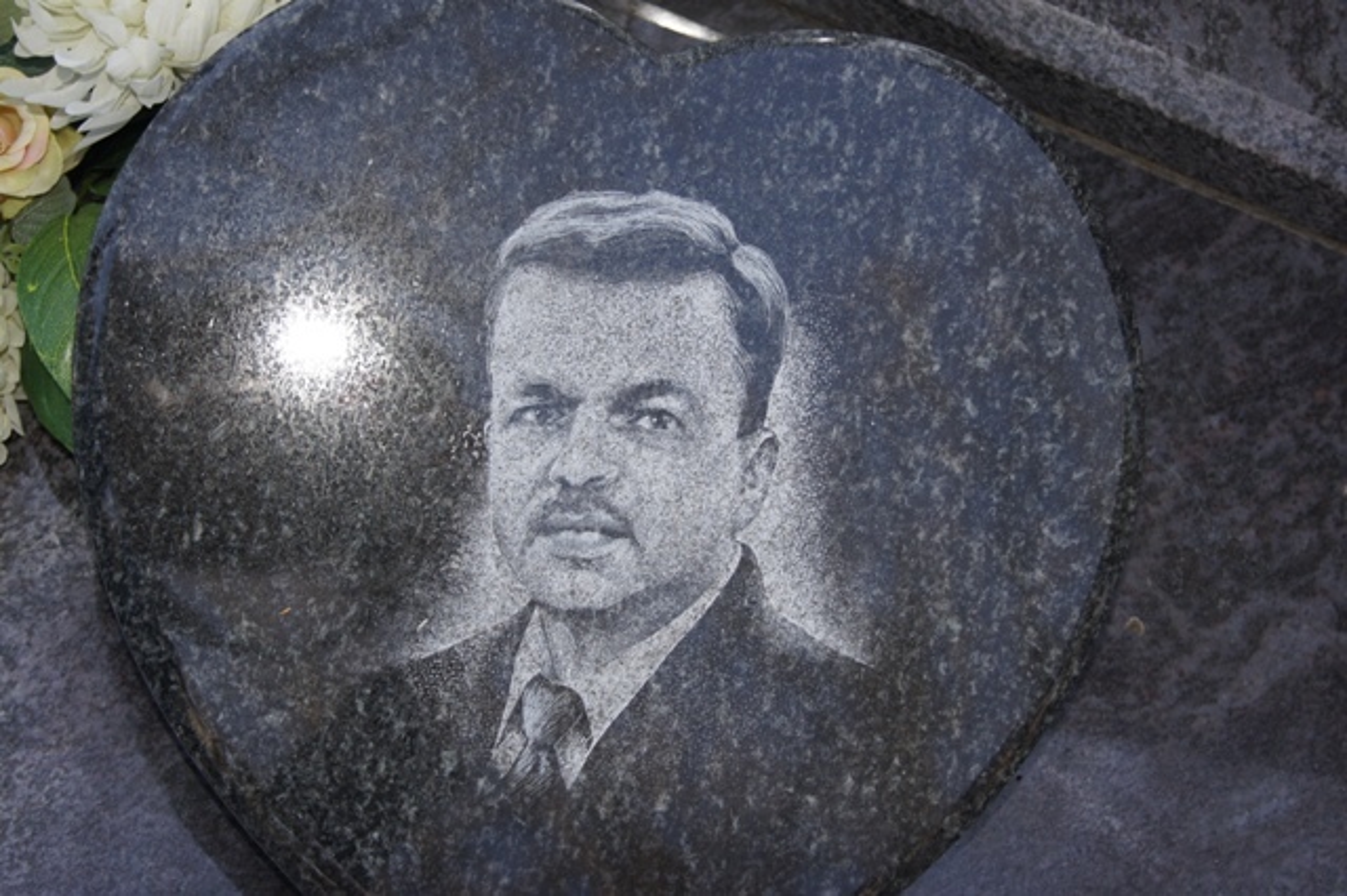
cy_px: 448
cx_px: 674
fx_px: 2805
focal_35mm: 75
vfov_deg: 18.2
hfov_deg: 27.0
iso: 200
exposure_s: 1/125
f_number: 5.6
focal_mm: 50
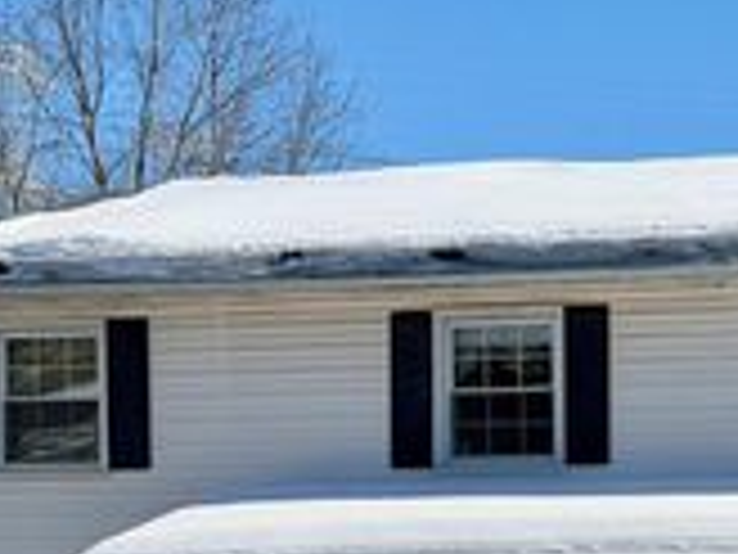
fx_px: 3113
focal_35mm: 146
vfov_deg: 9.9
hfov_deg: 13.0
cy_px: 741
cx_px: 968
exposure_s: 1/7874
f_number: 1.78
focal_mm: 6.76
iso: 64
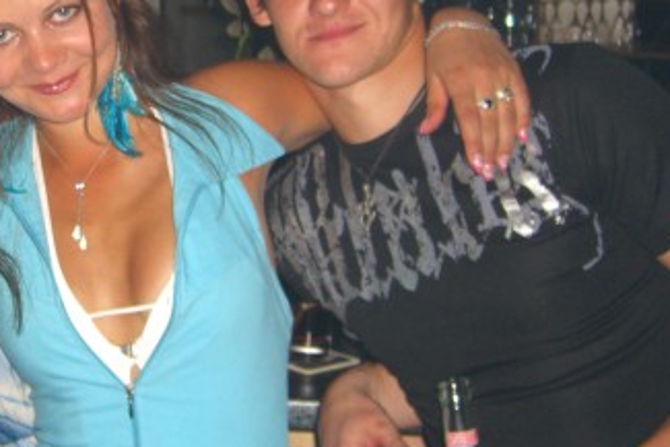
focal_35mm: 73
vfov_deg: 18.6
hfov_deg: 26.9
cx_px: 95
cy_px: 150
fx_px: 1359
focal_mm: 7.9
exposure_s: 1/60
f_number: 2.8
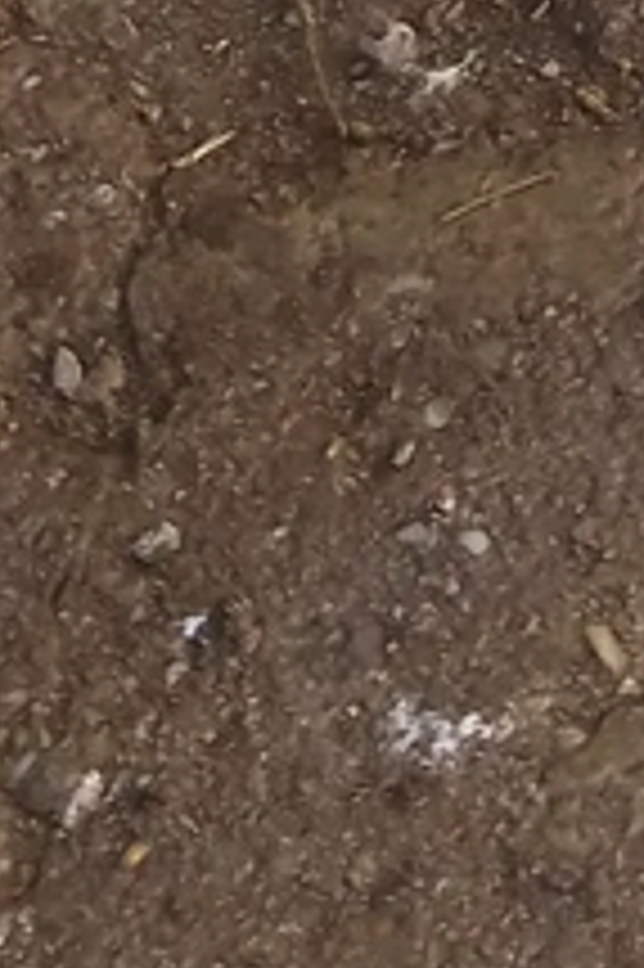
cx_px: 1252
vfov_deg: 10.0
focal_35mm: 168
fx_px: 4515
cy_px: -1688
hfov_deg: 7.8
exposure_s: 1/100
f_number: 1.8
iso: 122
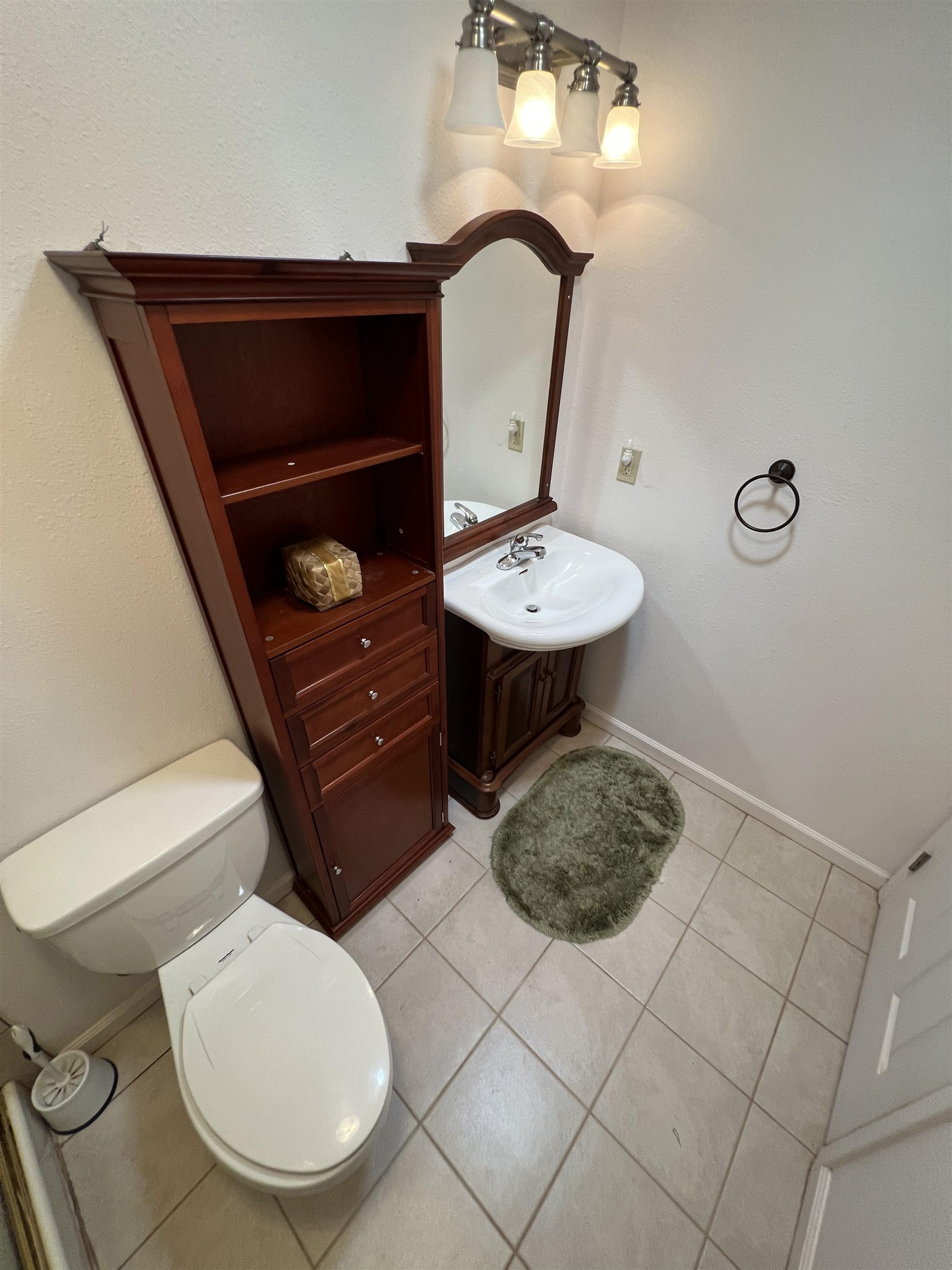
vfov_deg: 106.2
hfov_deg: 89.9
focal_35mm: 13
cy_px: 635
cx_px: 476
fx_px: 477
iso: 160
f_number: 1.8
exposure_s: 1/120
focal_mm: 1.57
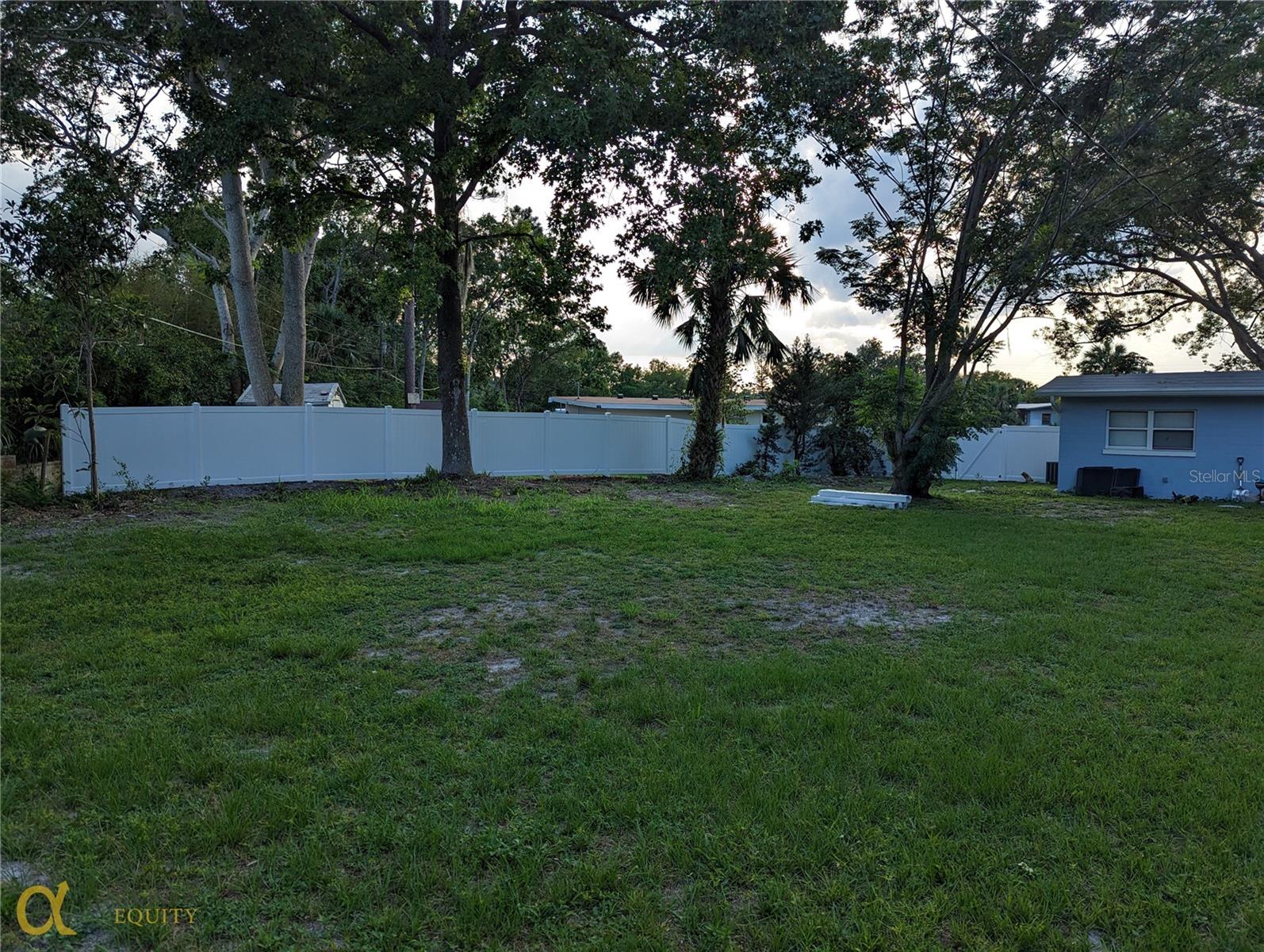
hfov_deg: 71.5
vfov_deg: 56.9
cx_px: 632
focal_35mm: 24
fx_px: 878
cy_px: 476
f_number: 1.85
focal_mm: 6.81
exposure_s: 1/682
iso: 37
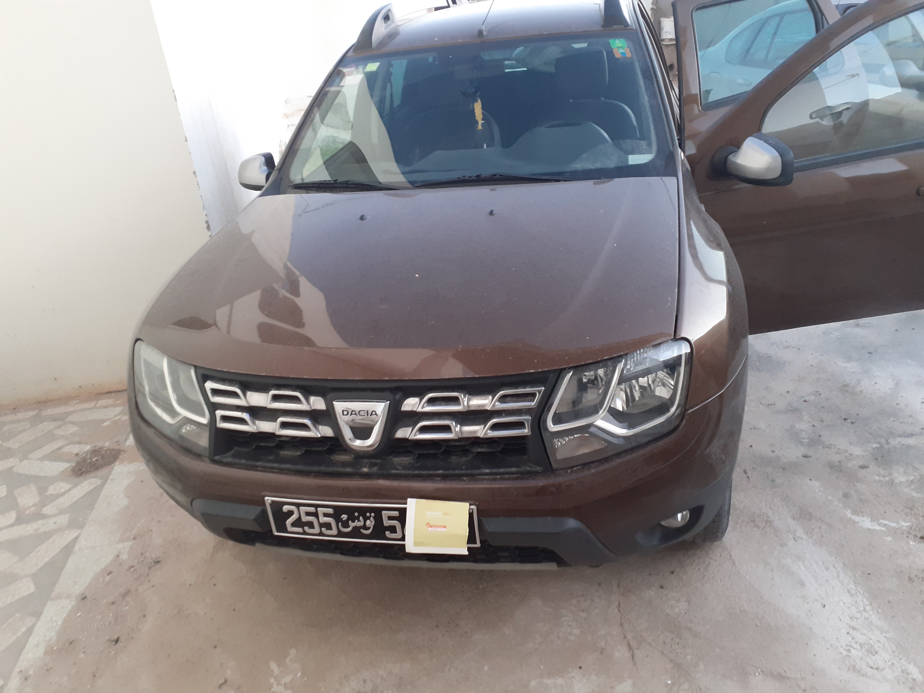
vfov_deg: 51.4
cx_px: 462
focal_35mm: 27
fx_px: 721
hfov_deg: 65.3
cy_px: 346
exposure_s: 1/50
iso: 160
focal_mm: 3.6
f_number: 1.9
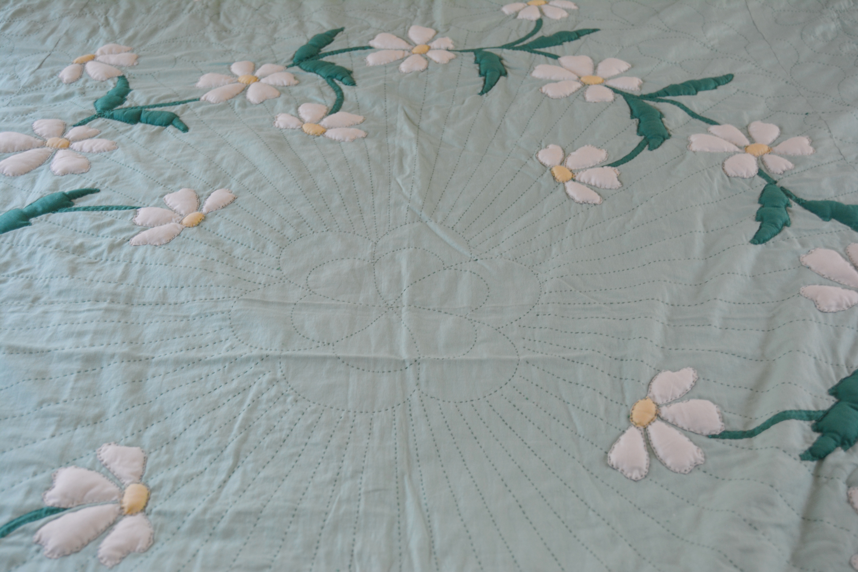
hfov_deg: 49.6
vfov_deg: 34.2
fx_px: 929
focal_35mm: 39
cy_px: 286
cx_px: 429
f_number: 5
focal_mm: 26
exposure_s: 1/100
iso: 400
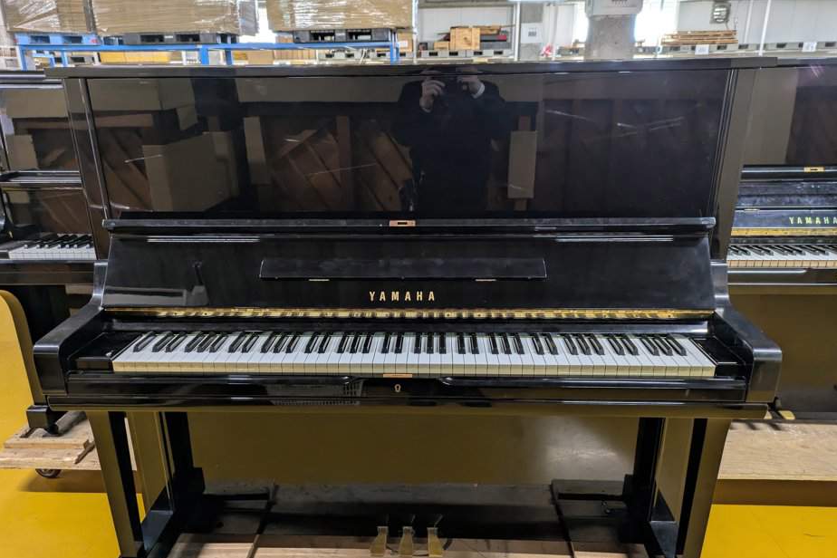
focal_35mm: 27
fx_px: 628
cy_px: 325
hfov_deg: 67.4
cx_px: 404
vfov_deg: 47.7
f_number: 1.89
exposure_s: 1/24
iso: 105
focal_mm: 5.43
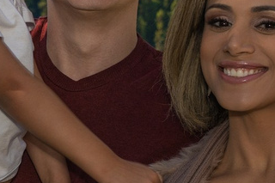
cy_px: 129
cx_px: -65
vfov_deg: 5.8
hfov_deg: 8.6
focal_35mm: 236
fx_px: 1802
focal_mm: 29.5
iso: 80
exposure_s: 1/125
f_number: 5
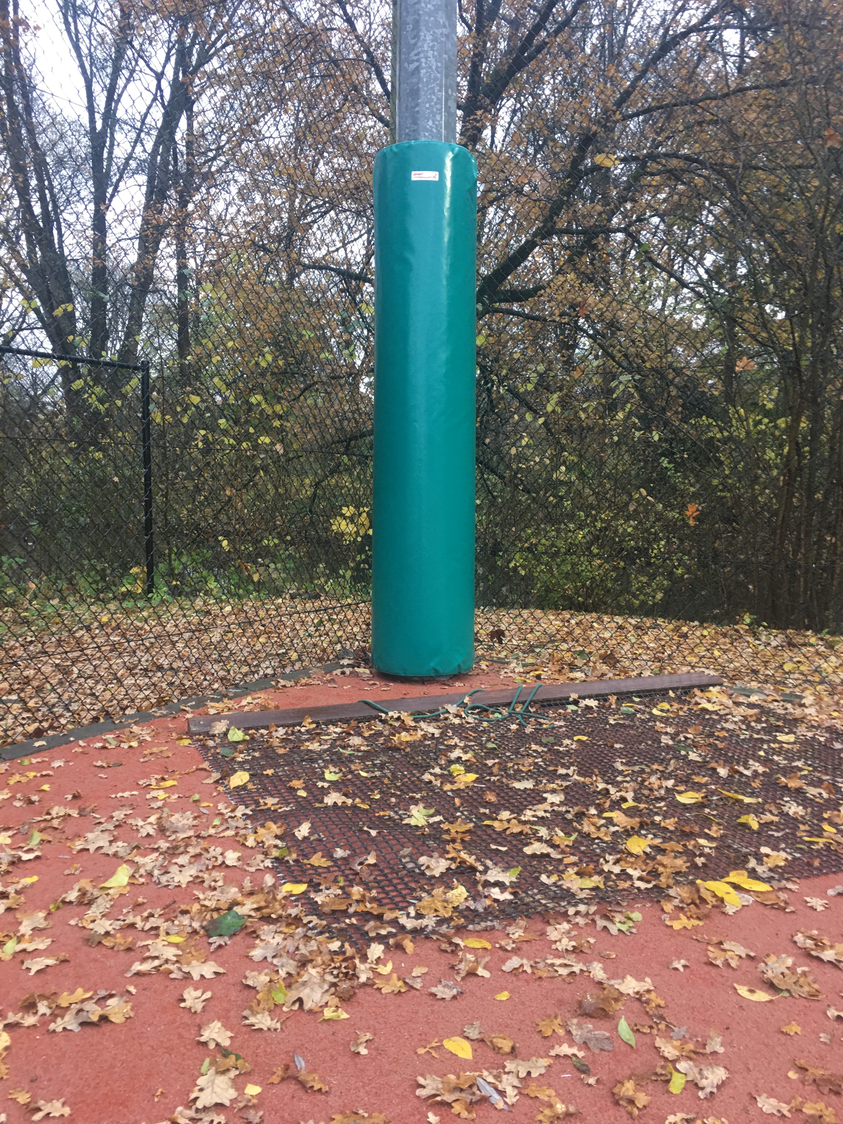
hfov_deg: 48.2
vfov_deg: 61.7
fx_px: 942
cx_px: 422
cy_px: 562
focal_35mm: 29
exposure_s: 1/17
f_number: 2.2
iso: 50
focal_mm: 4.15
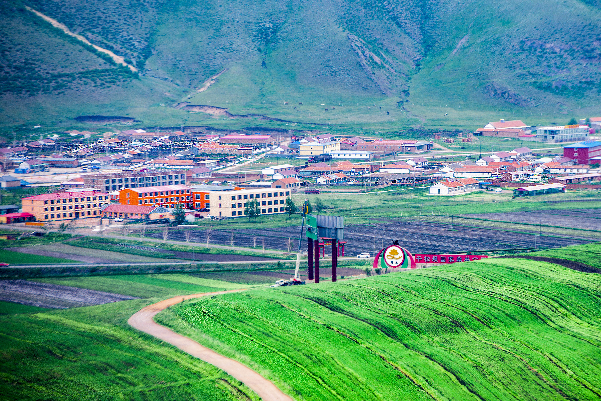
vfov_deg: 6.9
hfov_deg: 10.3
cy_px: 200
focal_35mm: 200
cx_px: 300
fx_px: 3340
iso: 200
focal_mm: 200
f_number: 5.6
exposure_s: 1/125
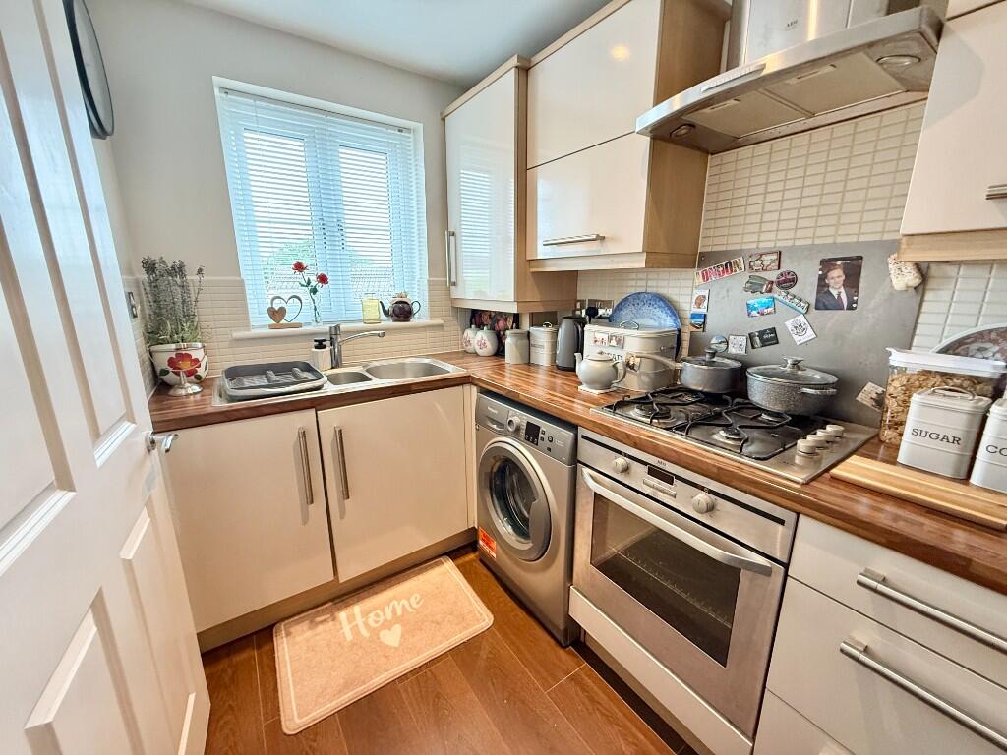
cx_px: 504
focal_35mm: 14
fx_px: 407
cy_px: 378
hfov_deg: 102.1
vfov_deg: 85.7
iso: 400
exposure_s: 1/73
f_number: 2.2
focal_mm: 2.22
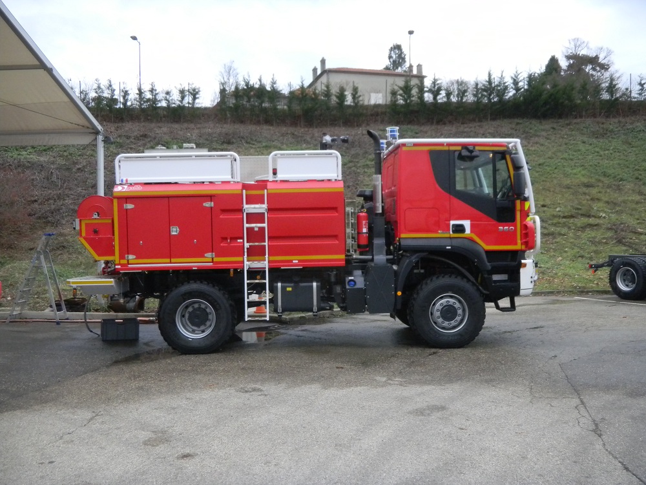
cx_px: 323
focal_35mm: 33
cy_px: 242
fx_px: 616
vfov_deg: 42.9
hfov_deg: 55.4
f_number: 3.9
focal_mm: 6
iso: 300
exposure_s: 1/250
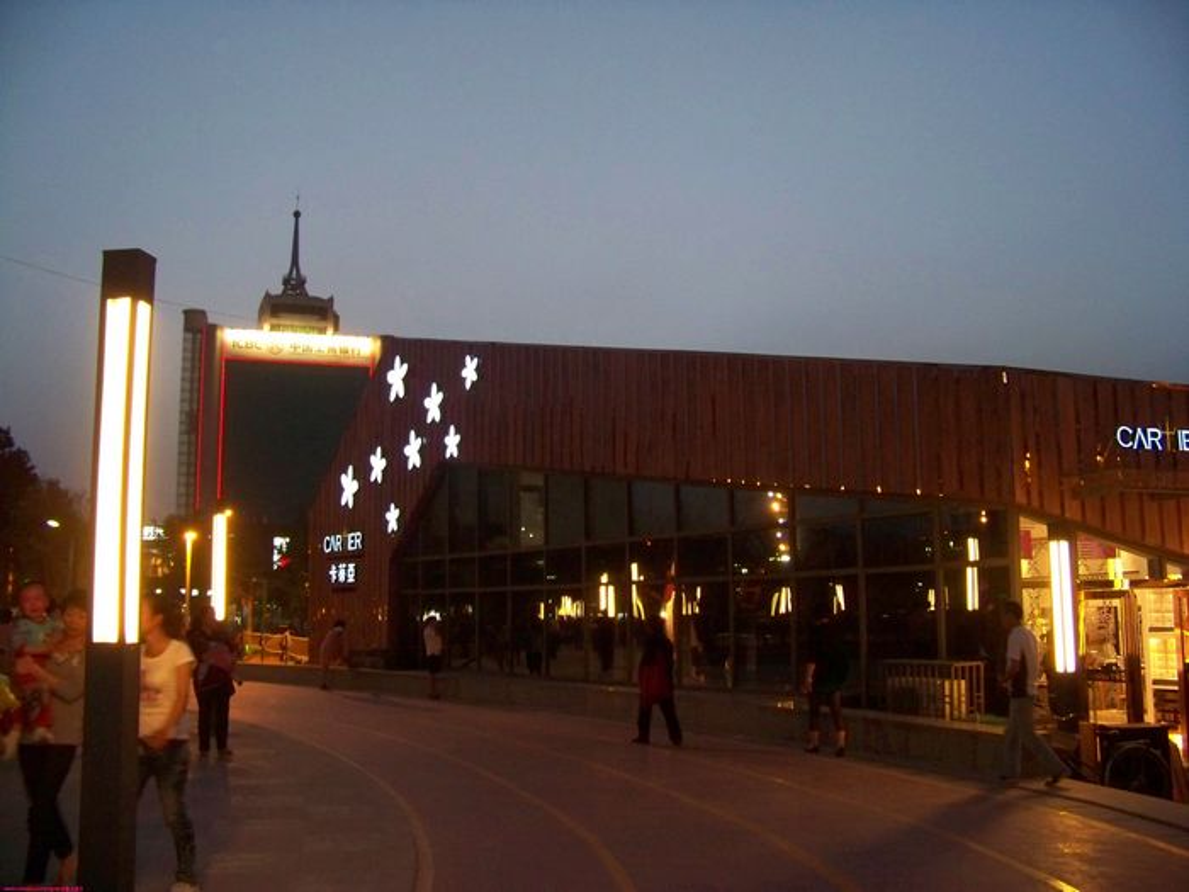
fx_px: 1237
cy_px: 446
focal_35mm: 36
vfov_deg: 39.7
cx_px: 594
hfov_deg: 51.4
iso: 320
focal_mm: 5.85
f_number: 2.8
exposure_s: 1/30
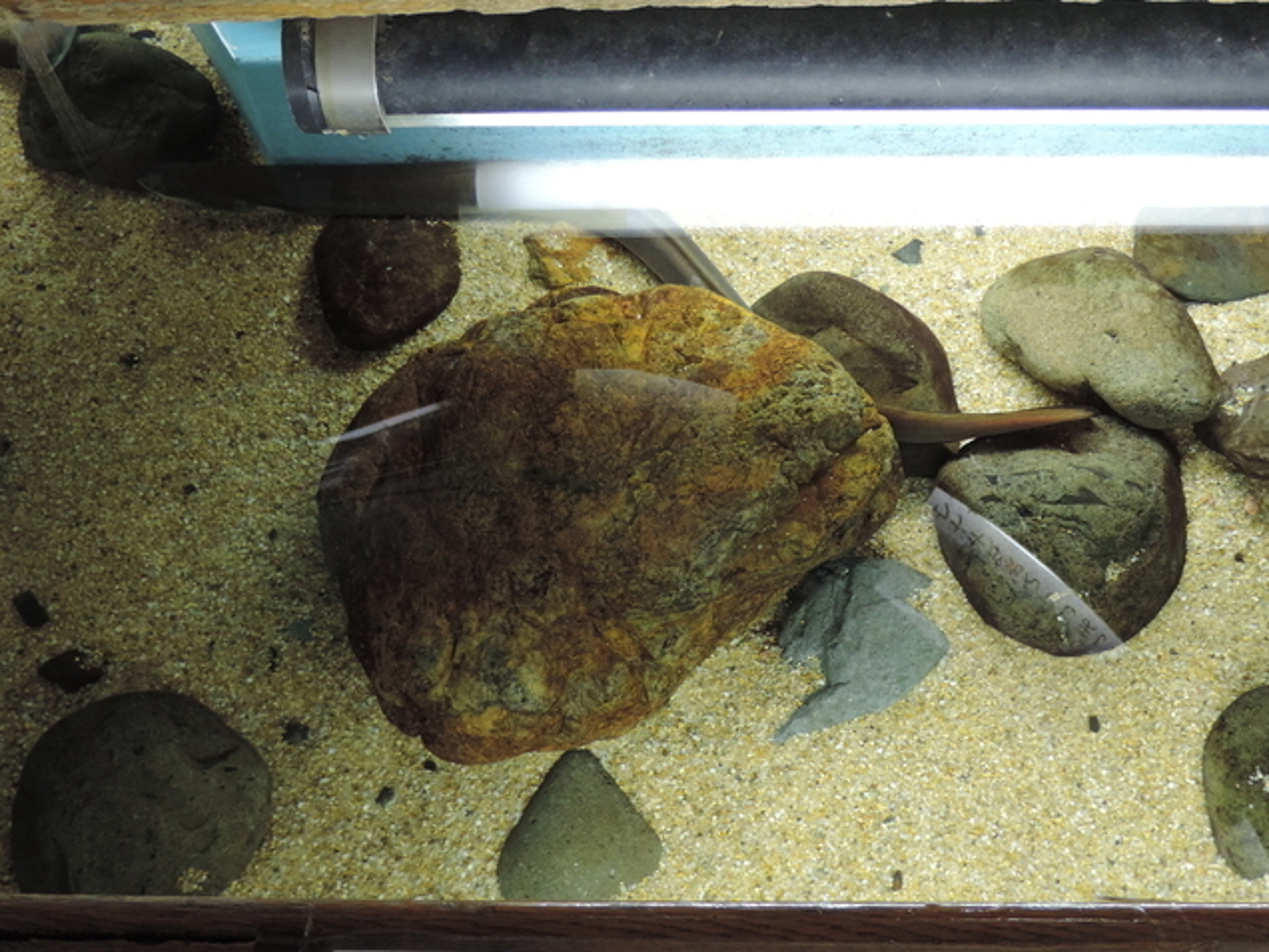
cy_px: 463
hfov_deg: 42.9
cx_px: 716
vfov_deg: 32.9
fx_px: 1613
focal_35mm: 44
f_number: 3.3
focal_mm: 6.2
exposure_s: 1/25
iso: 400
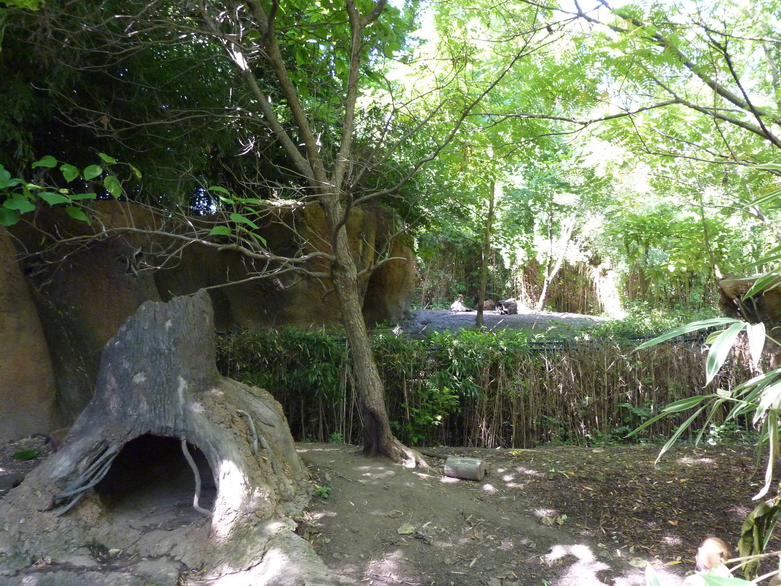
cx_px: 390
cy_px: 293
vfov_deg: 48.2
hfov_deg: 61.7
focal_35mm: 29
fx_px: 654
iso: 400
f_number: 3.4
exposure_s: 1/80
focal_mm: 4.7
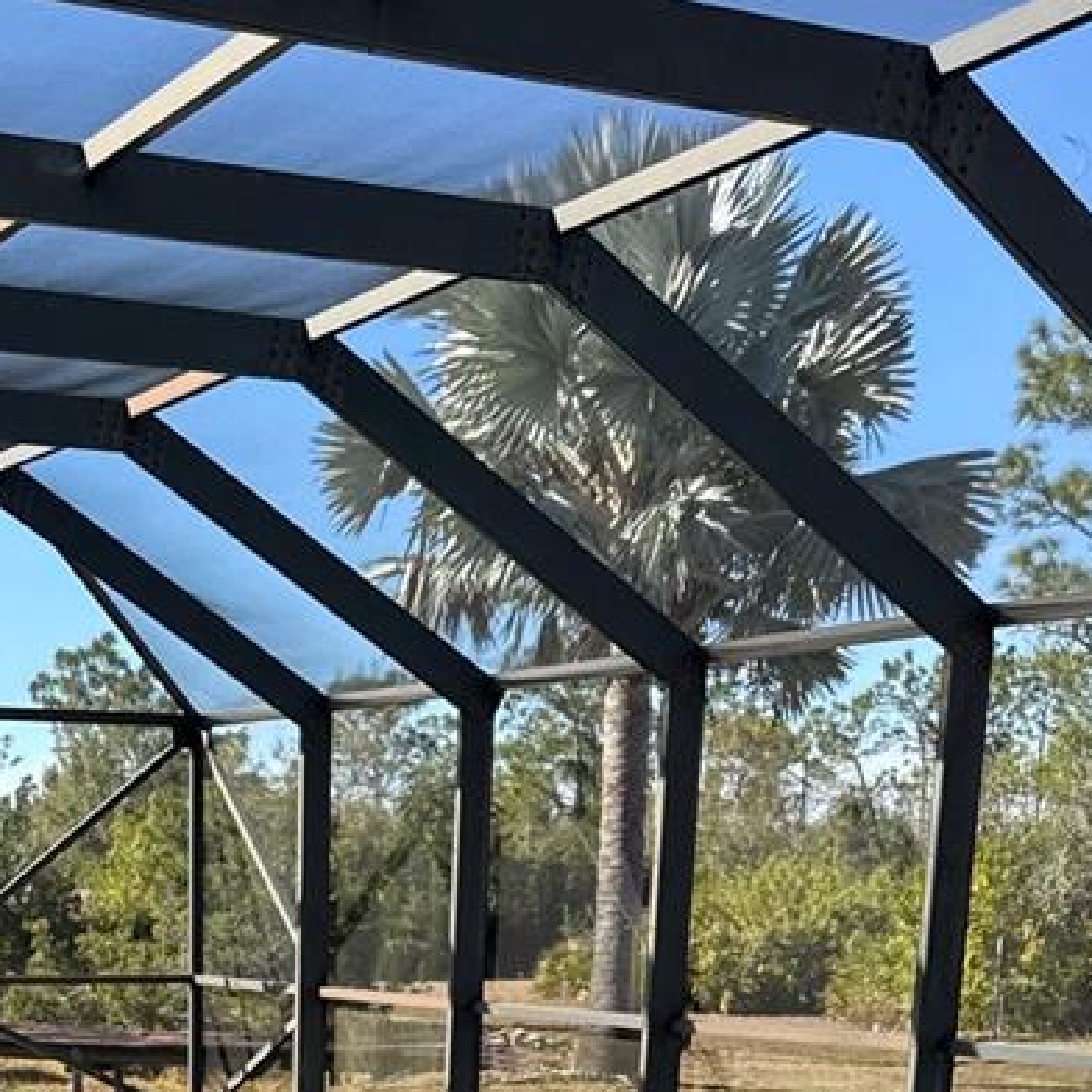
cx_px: 262
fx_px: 2320
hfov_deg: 26.1
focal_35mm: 65
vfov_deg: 22.4
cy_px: 1580
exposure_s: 1/1727
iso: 80
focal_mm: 6.76
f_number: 1.78
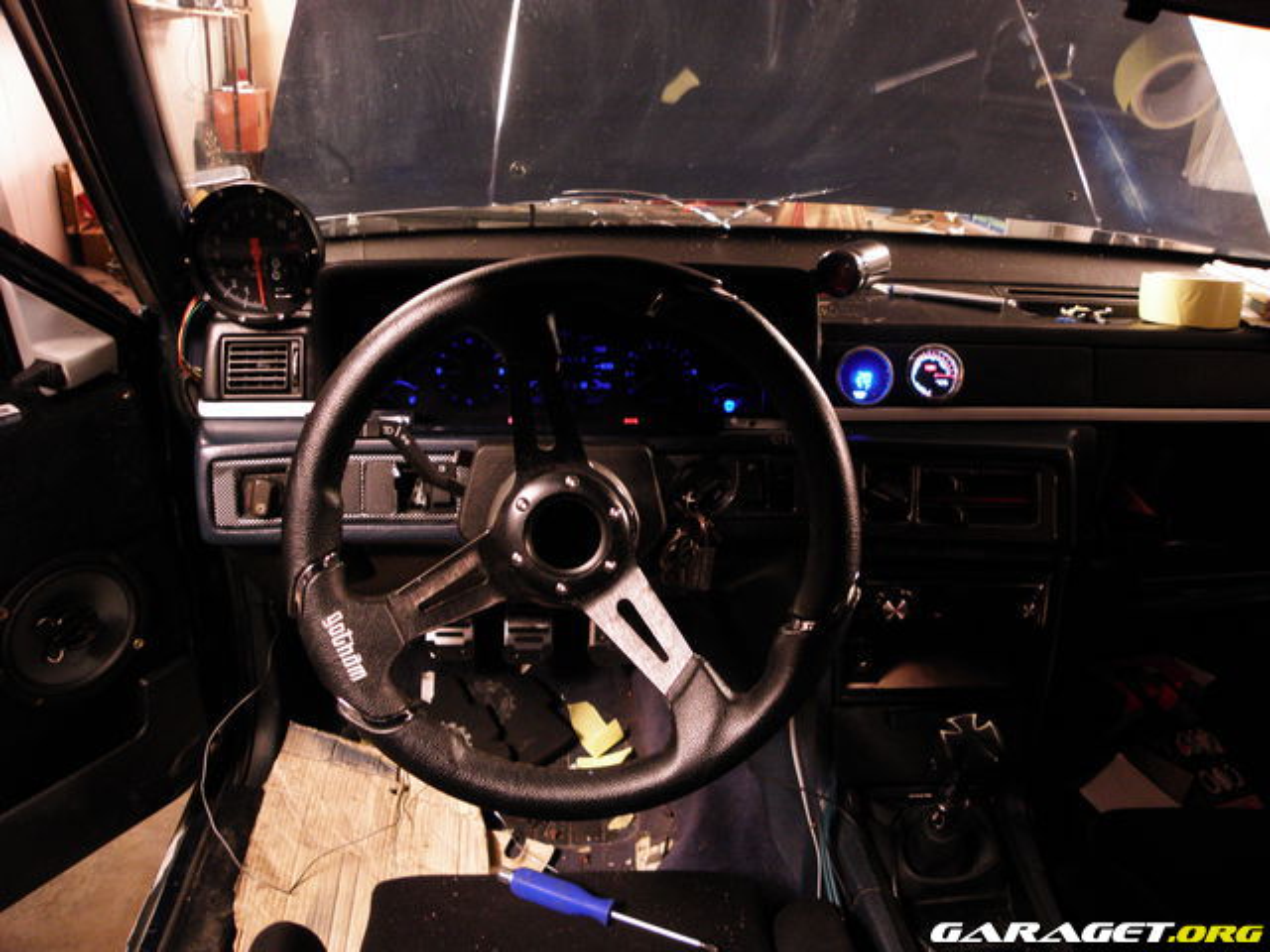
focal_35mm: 26
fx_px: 954
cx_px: 635
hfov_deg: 67.3
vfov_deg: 53.1
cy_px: 476
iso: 320
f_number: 2.8
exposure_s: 1/2.5
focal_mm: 4.6
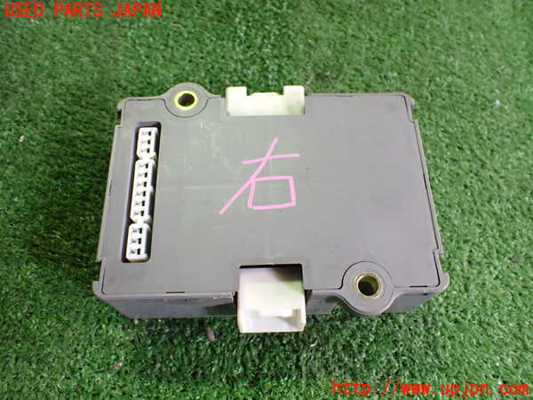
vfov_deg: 46.8
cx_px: 266
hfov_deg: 60.0
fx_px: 462
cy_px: 200
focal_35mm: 30
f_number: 2.3
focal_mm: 5.4
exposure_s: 1/100
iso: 800
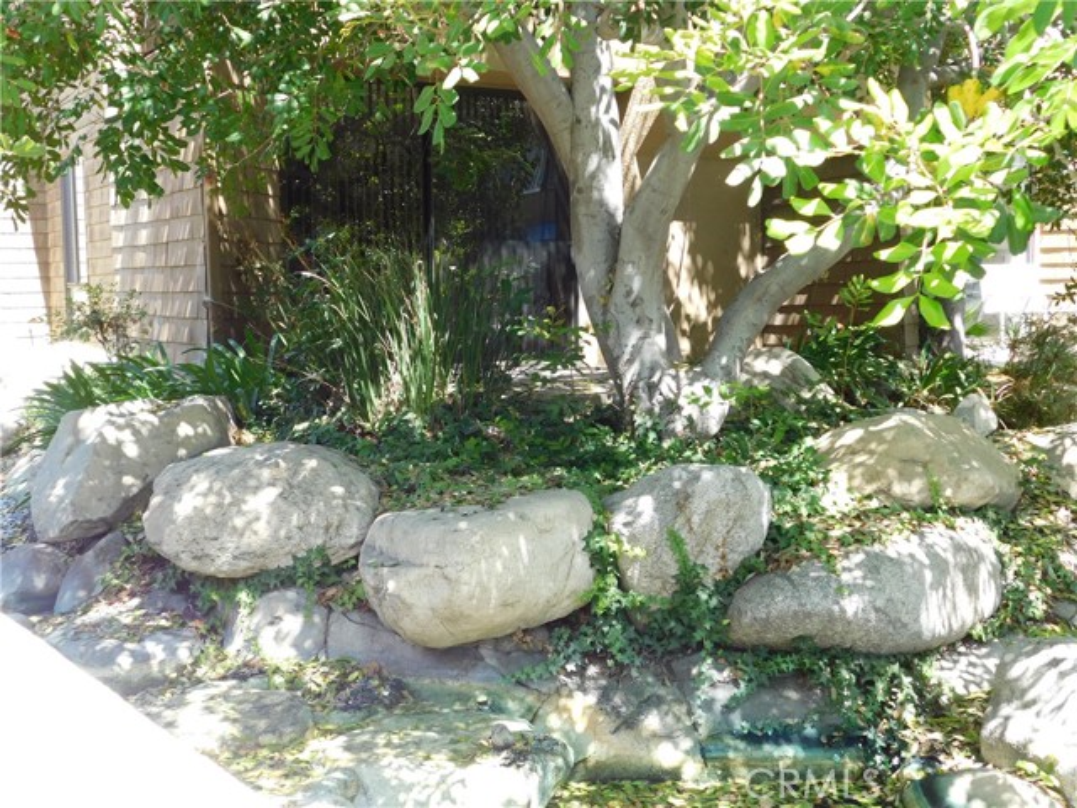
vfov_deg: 36.0
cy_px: 404
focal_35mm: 40
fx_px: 1245
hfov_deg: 46.8
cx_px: 538
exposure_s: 1/80
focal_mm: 7.1
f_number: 3.6
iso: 125
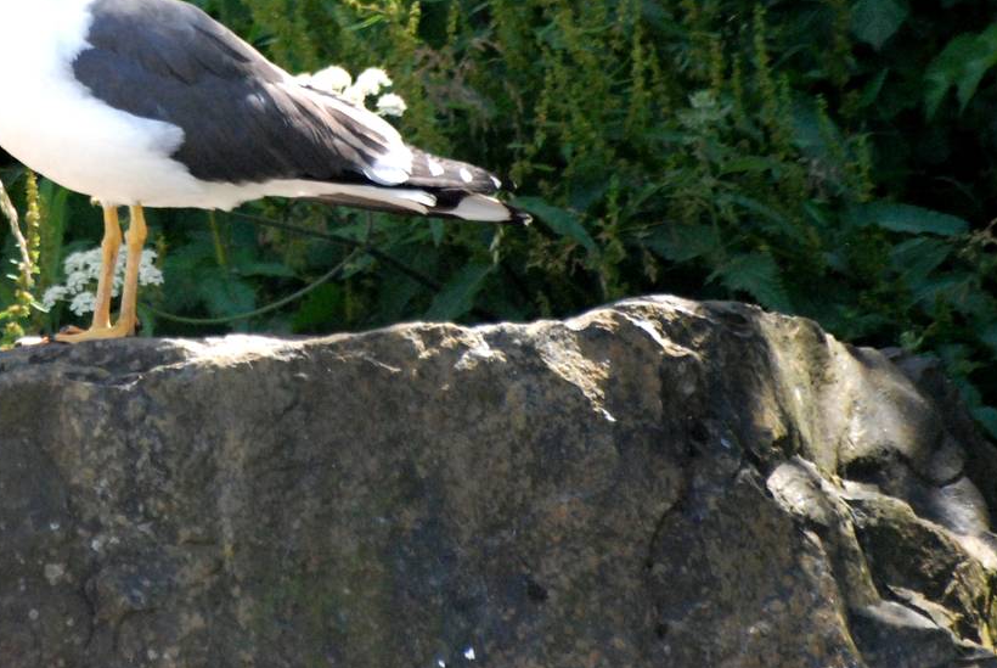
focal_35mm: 878
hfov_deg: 2.3
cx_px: 98
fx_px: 24346
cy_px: 20
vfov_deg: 1.6
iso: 1600
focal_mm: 300
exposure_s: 1/1000
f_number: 5.6
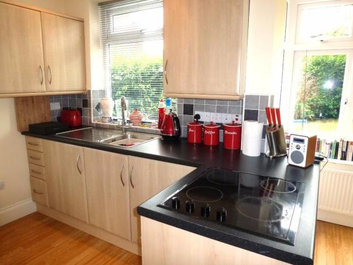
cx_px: 176
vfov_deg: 56.8
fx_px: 245
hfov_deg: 71.6
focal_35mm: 24
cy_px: 132
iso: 200
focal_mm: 4.3
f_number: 3.3
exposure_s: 1/60
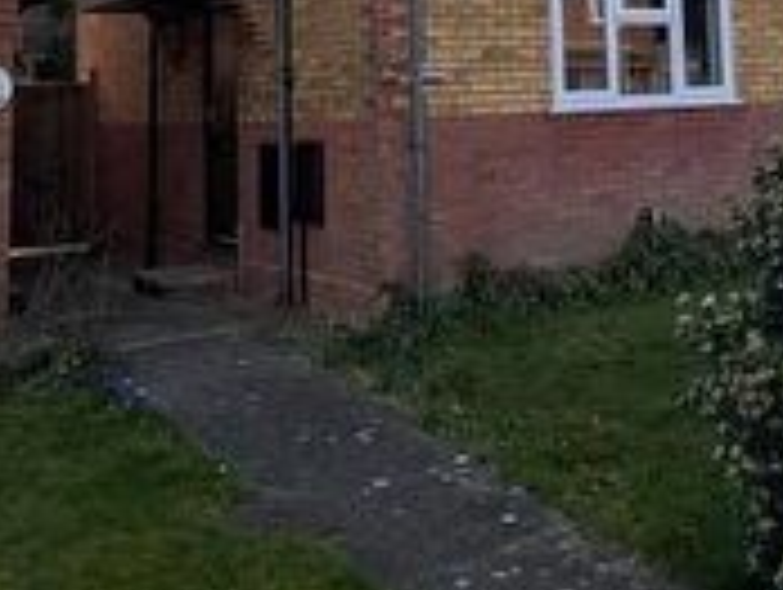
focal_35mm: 48
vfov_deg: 27.6
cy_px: -65
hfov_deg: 38.2
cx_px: 619
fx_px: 1087
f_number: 1.7
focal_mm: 2.02
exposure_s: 1/5319
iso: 55
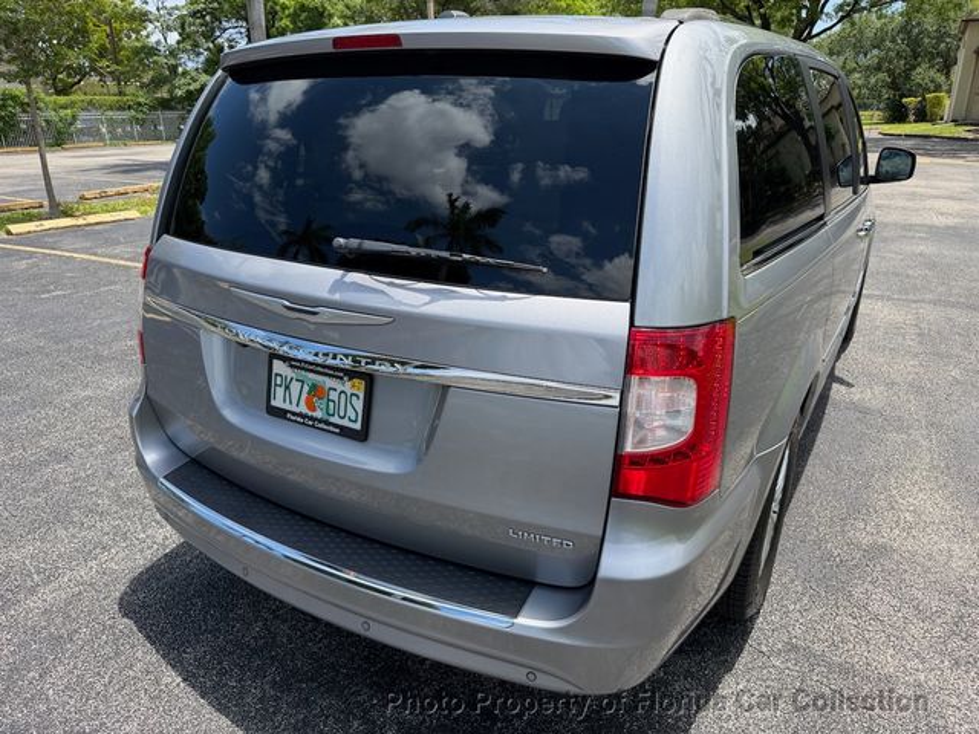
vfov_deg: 56.8
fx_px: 679
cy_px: 367
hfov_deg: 71.6
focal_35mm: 24
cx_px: 490
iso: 80
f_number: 1.78
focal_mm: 6.76
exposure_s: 1/2907
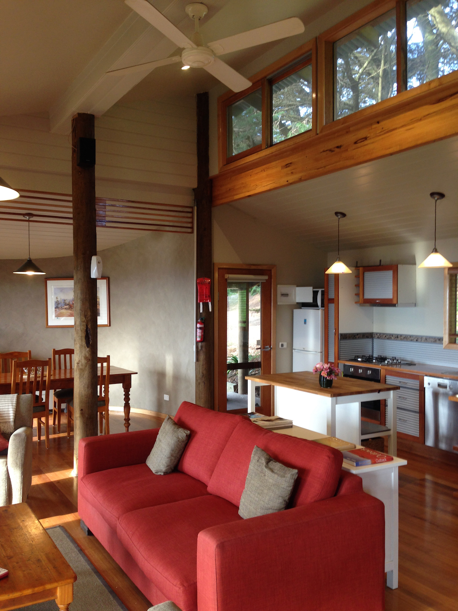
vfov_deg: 55.4
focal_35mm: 33
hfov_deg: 42.9
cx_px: 229
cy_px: 306
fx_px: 582
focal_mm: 4.12
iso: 64
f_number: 2.4
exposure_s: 1/20
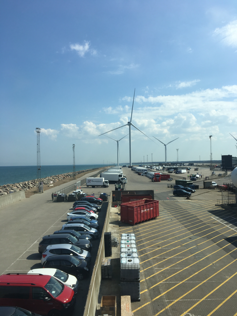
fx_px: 265
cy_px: 158
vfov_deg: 61.7
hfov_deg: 48.2
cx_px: 118
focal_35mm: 29
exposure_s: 1/1876
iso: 25
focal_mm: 4.15
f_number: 2.2
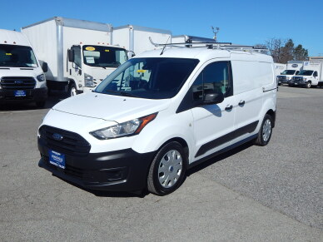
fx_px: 289
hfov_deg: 58.4
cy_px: 121
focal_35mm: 31
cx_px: 162
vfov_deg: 45.4
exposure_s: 1/1500
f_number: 6.5
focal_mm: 5.6
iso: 125
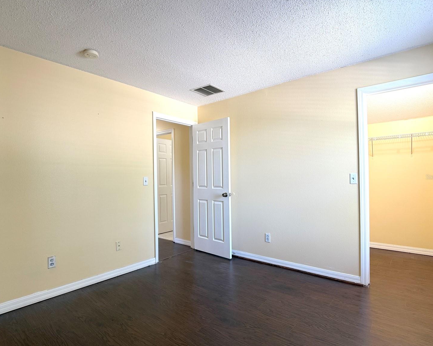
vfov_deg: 54.9
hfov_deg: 66.0
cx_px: 214
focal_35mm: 26
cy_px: 177
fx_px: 333
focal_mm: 6.76
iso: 125
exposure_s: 1/60
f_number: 1.78
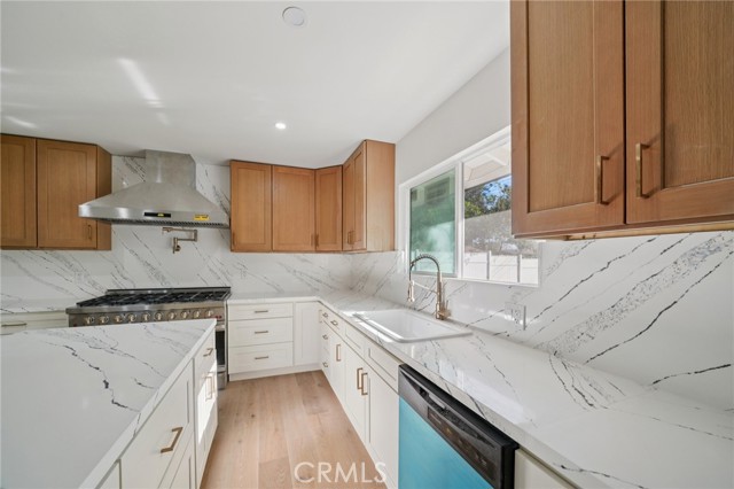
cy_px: 244
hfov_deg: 108.4
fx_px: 265
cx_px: 367
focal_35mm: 13
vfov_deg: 85.4
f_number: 8
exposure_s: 1/30
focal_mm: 13
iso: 160
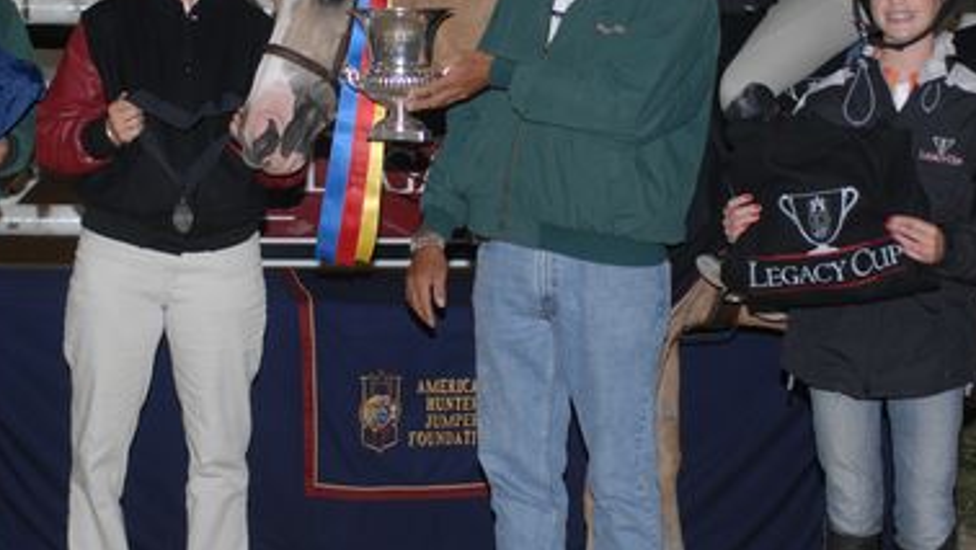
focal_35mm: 93
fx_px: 2405
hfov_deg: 22.9
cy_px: 154
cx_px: 470
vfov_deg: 13.0
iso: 200
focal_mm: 35
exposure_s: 1/125
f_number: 3.8
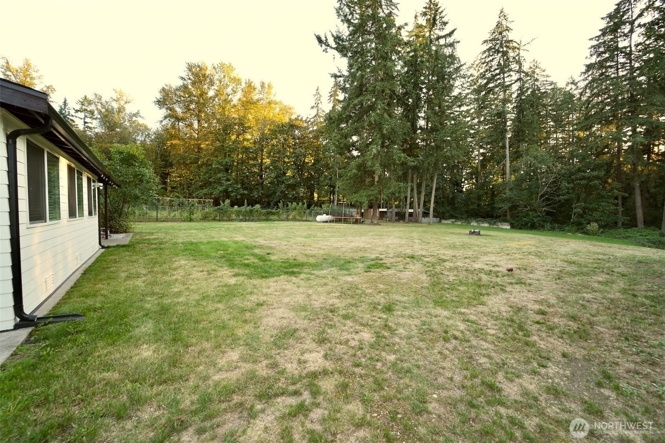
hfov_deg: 104.2
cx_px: 332
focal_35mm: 14
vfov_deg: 81.2
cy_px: 222
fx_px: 259
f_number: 4
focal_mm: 14
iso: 100
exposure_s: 1/60
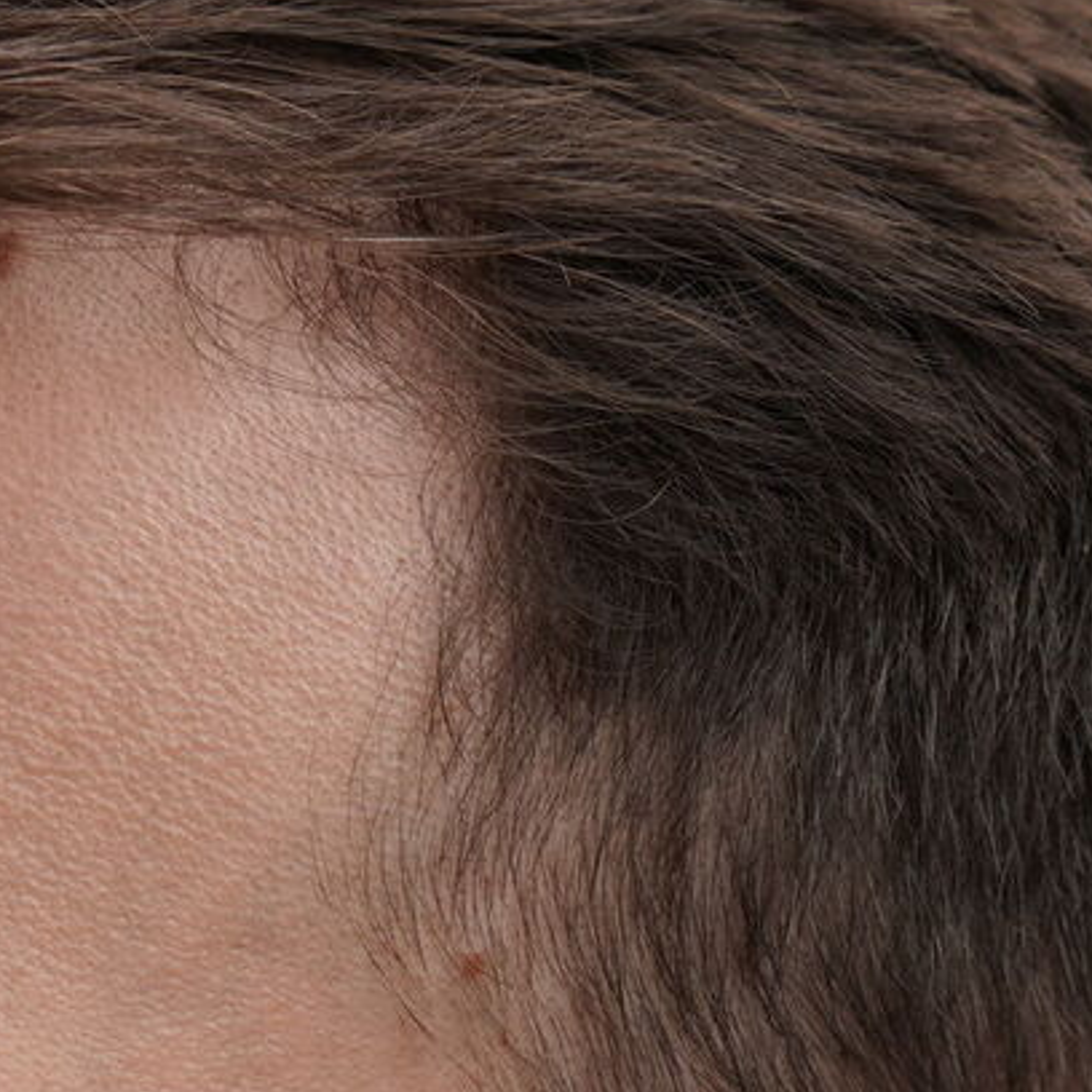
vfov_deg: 8.3
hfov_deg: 8.4
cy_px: 1247
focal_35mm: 208
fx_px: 7424
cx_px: 11
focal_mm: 52
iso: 100
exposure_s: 1/200
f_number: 4
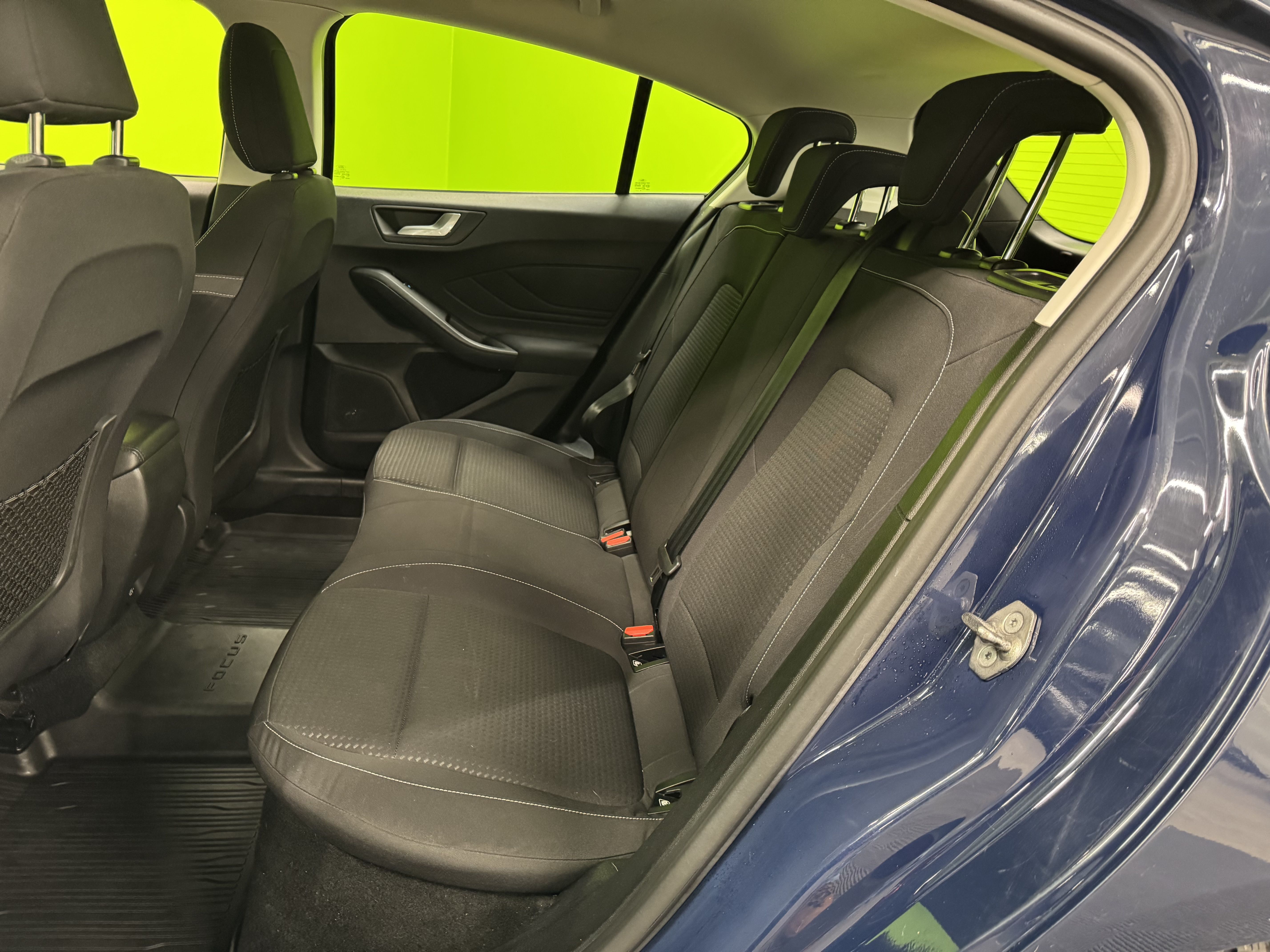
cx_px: 635
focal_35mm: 24
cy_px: 476
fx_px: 881
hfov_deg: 71.6
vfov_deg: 56.8
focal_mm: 6.76
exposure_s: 1/33
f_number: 1.78
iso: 640
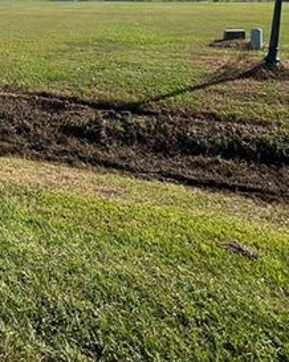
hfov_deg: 40.9
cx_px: -3
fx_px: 332
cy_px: 38
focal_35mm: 31
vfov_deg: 50.8
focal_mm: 1.57
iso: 32
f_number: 1.8
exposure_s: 1/1531
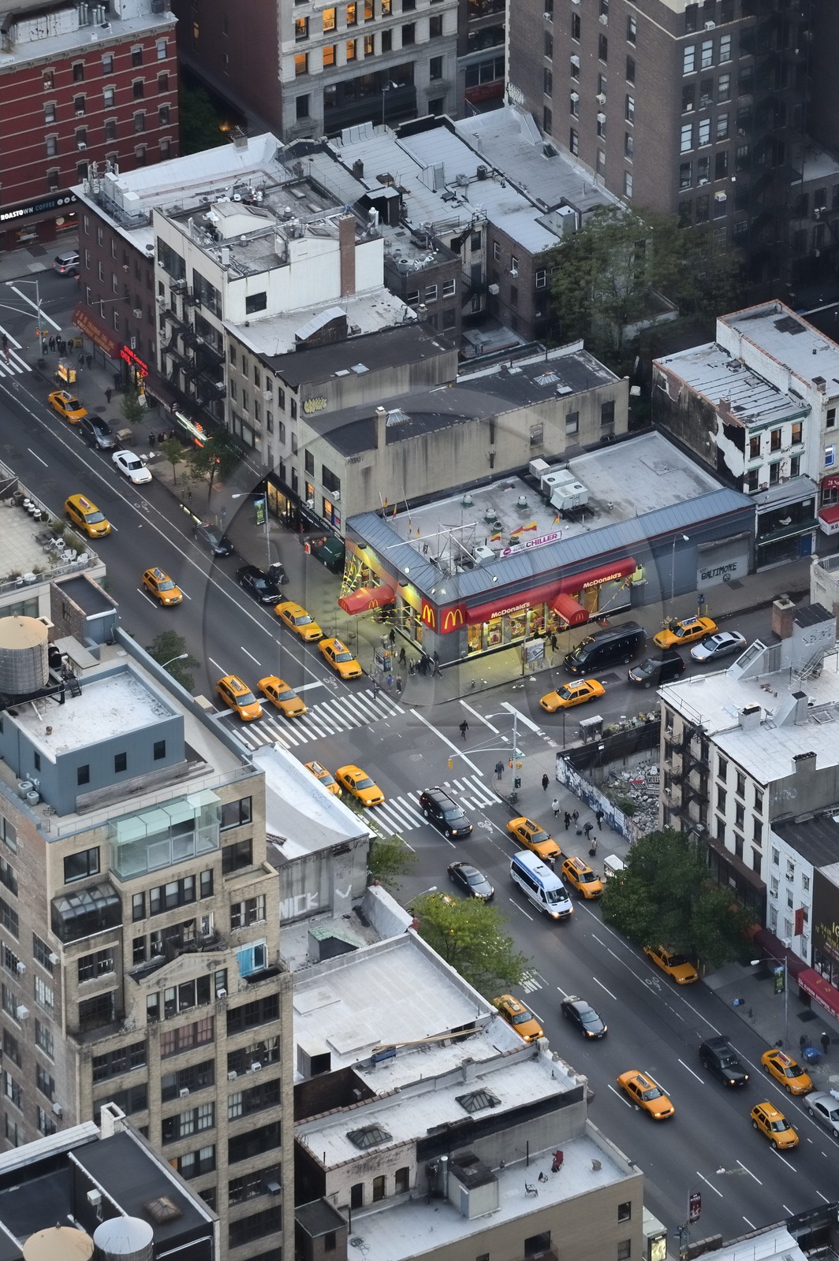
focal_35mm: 200
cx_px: 420
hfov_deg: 6.9
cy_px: 630
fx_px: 7003
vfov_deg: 10.3
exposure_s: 1/160
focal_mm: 200
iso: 800
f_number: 3.2
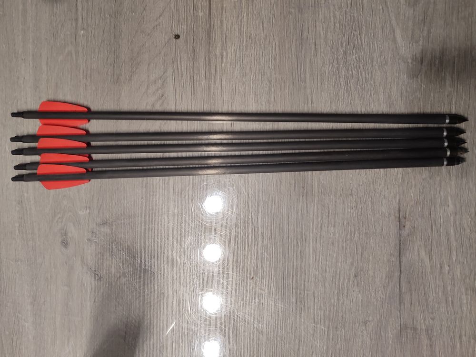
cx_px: 238
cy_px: 178
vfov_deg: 54.9
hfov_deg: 69.4
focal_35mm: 25
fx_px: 344
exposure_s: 1/50
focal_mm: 5.95
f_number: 1.89
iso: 270
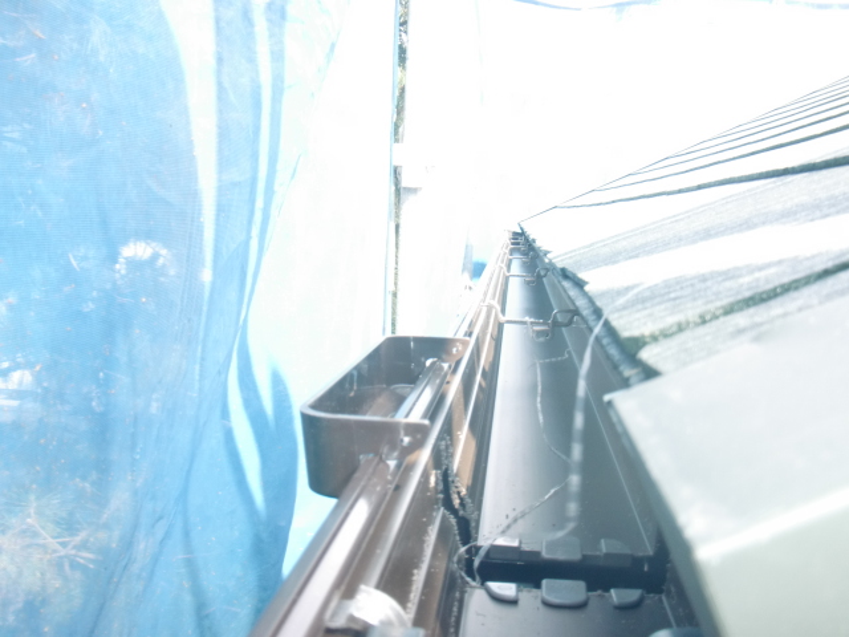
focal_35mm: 38
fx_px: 932
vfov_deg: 37.7
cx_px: 424
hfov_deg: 49.0
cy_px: 318
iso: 80
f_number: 3.9
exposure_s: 1/60
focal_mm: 6.66
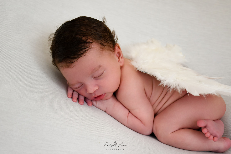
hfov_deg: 38.9
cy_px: 77
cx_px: 116
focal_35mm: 51
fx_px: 327
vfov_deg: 26.5
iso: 500
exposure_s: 1/200
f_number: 4.2
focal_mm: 34
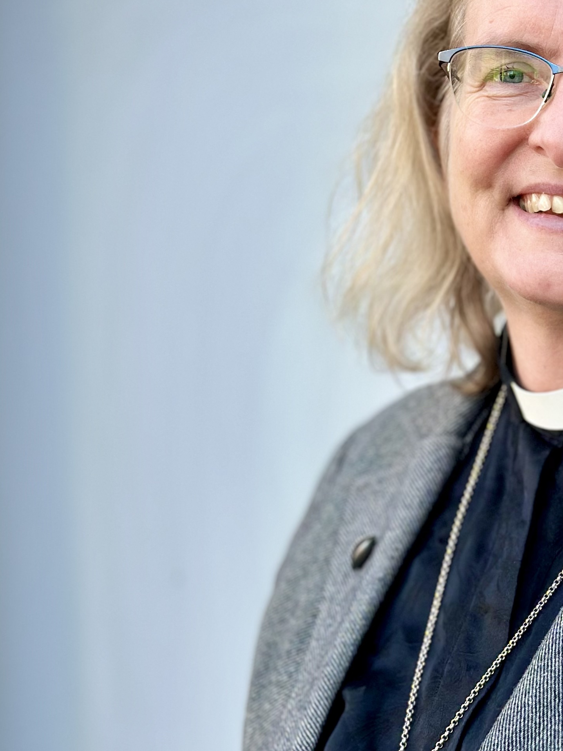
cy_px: 406
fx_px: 2190
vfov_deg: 19.4
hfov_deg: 14.4
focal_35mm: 101
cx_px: 577
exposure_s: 1/256
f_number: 1.78
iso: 80
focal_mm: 6.86
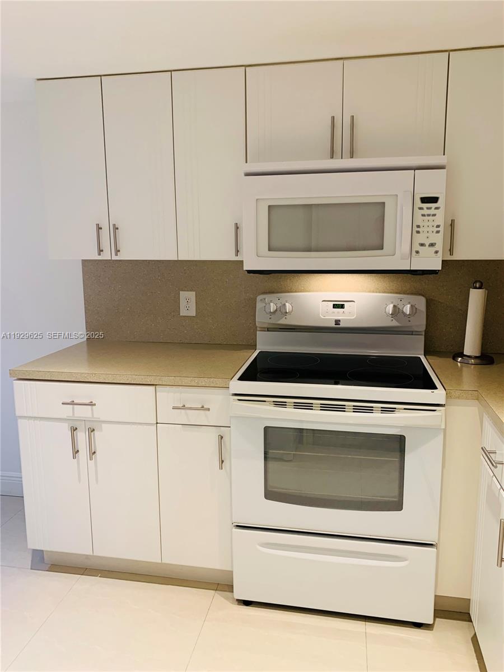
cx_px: 252
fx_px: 505
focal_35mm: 26
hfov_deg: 53.1
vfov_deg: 67.3
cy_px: 336
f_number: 1.8
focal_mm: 4.25
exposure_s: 1/60
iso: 100
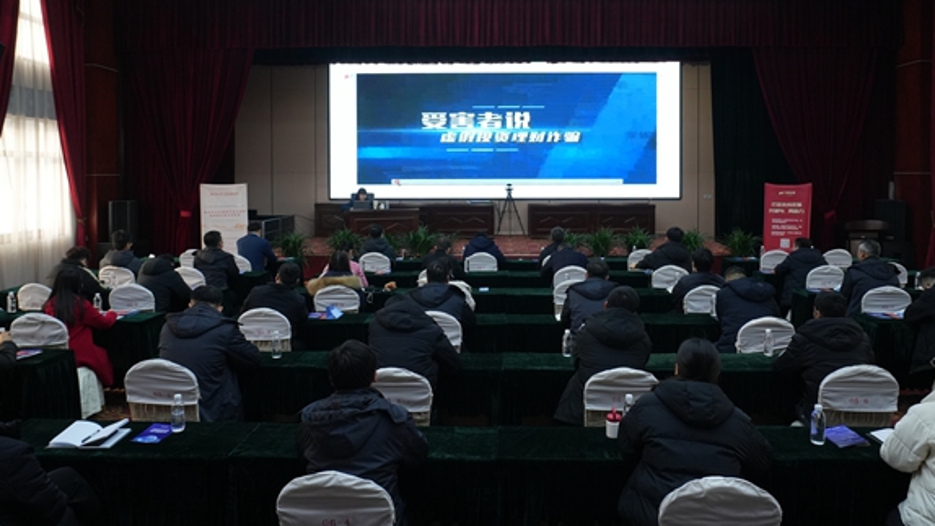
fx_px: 570
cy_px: 205
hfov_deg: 78.7
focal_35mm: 23
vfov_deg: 49.2
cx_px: 468
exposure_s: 1/60
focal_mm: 21
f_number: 7.1
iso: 1600
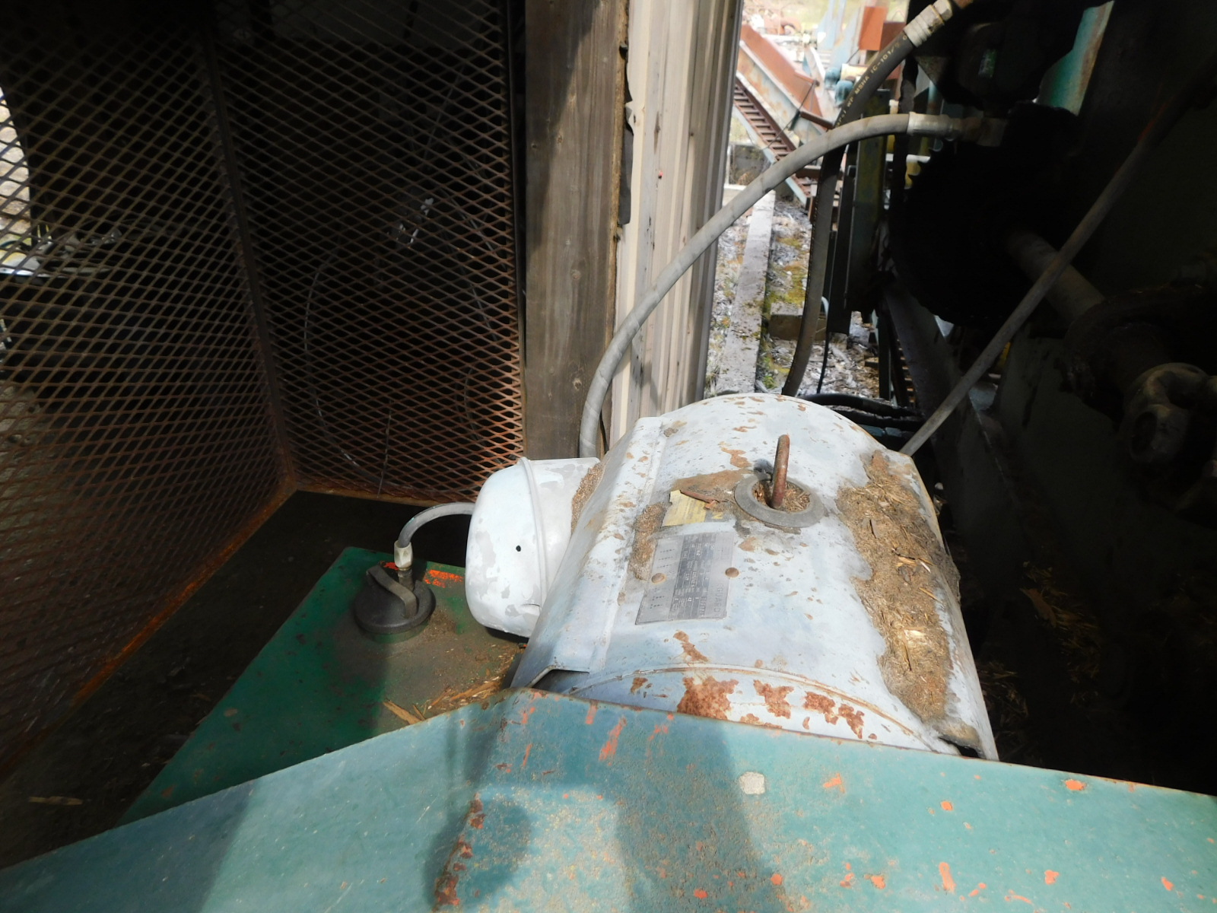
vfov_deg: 58.9
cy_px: 456
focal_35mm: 23
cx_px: 608
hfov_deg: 73.9
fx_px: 809
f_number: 3
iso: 125
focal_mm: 4
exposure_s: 1/100
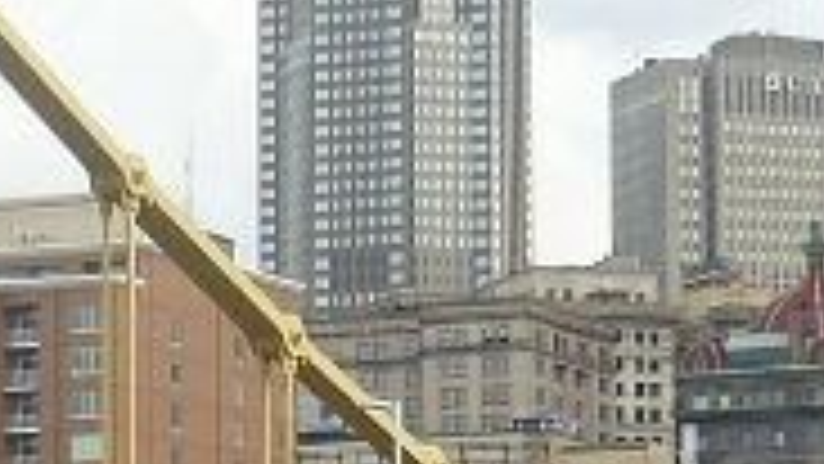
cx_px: 374
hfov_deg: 9.3
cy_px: 563
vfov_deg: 5.2
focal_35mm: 233
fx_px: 5092
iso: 80
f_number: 2.8
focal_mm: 5.5
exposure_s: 1/640
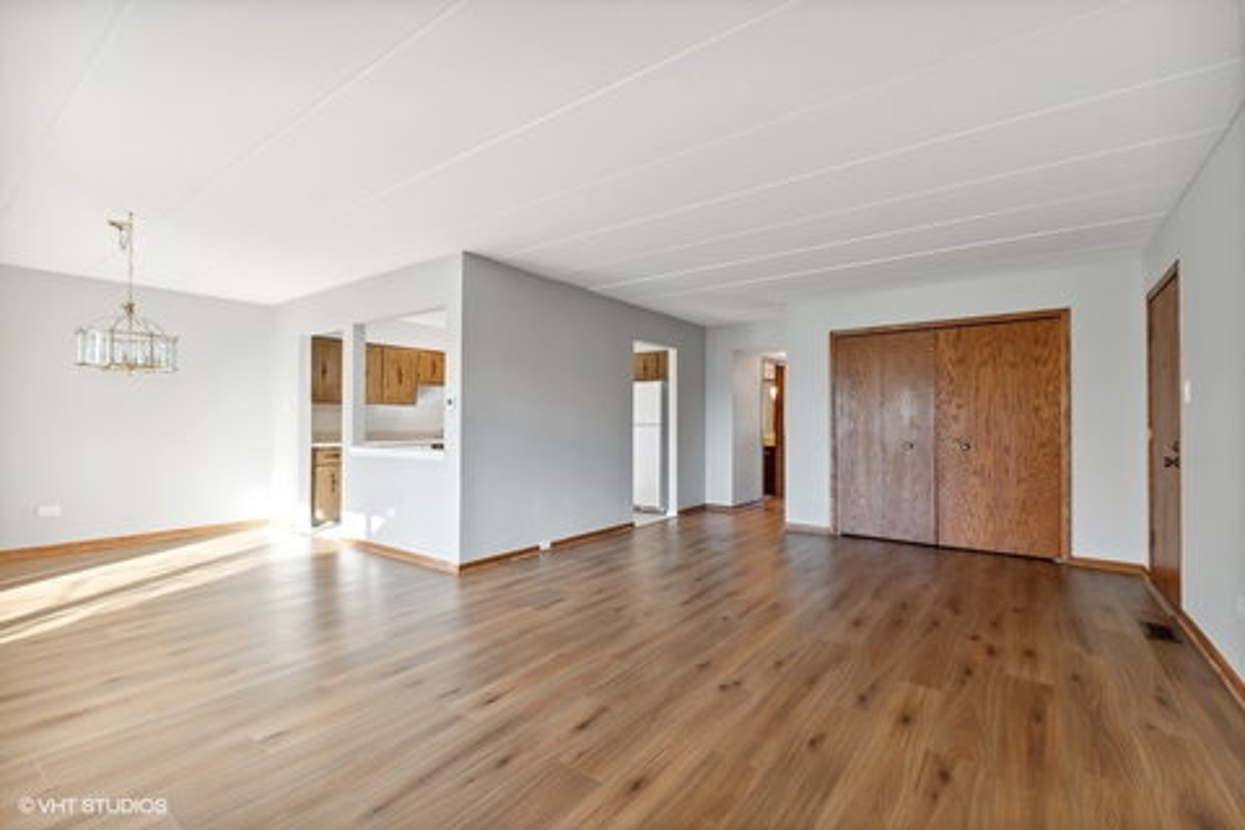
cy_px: 415
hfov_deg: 100.4
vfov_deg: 77.3
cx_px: 622
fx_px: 519
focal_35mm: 15
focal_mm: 10
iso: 250
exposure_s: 1/6
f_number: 7.1
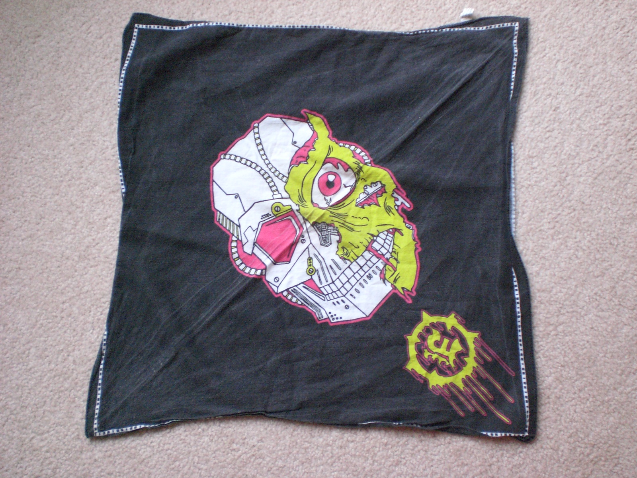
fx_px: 699
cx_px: 318
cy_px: 239
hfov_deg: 49.0
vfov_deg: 37.7
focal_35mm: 38
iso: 400
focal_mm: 6.3
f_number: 3.1
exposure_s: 1/80
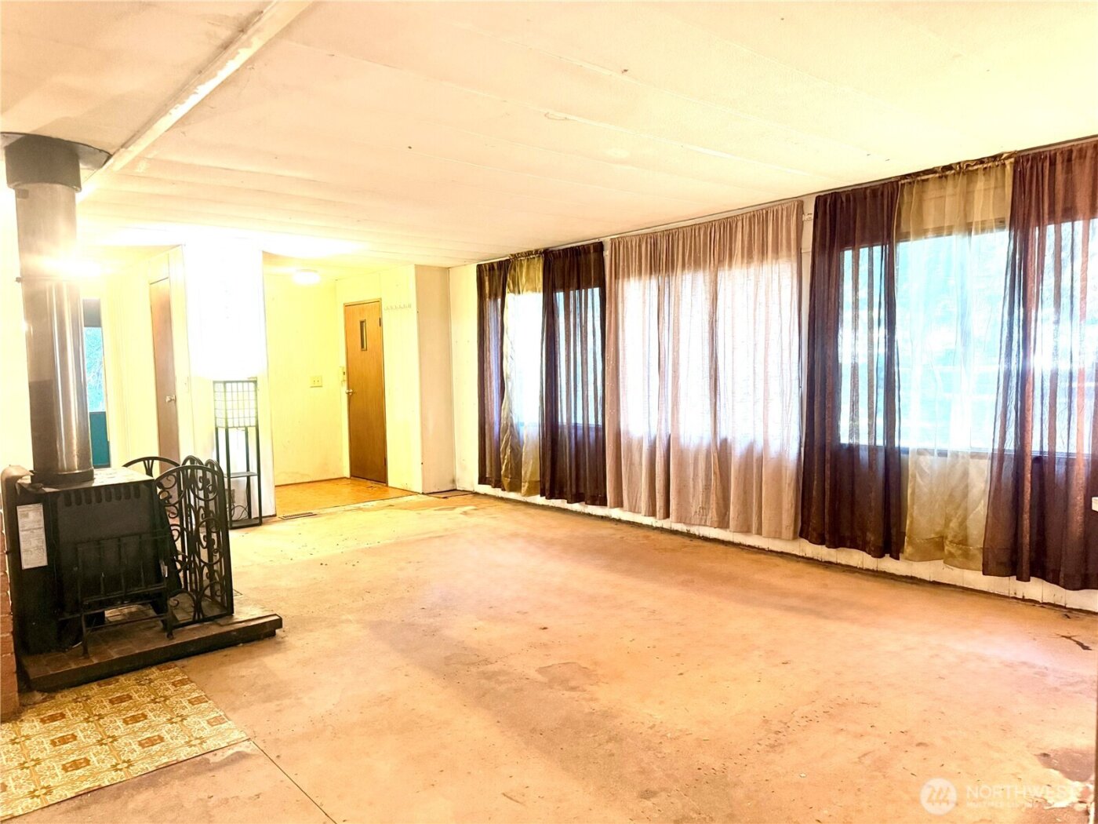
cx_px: 549
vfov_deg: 56.8
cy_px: 412
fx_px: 761
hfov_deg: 71.6
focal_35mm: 24
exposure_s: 1/60
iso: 640
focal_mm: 6.76
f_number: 1.78
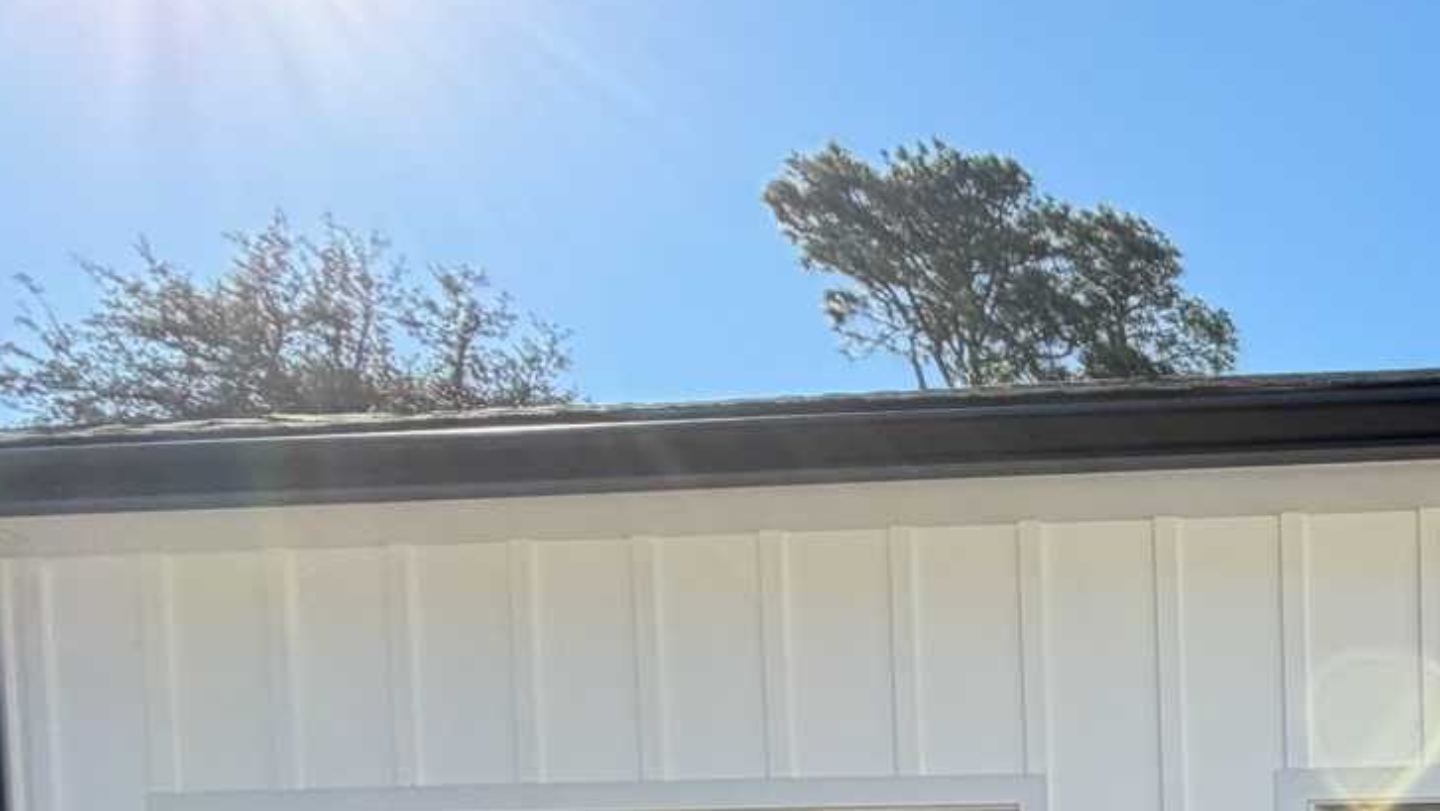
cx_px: 2013
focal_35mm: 43
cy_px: 1227
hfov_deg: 31.6
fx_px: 1642
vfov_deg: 22.5
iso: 40
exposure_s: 1/638
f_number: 2.2
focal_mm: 2.22
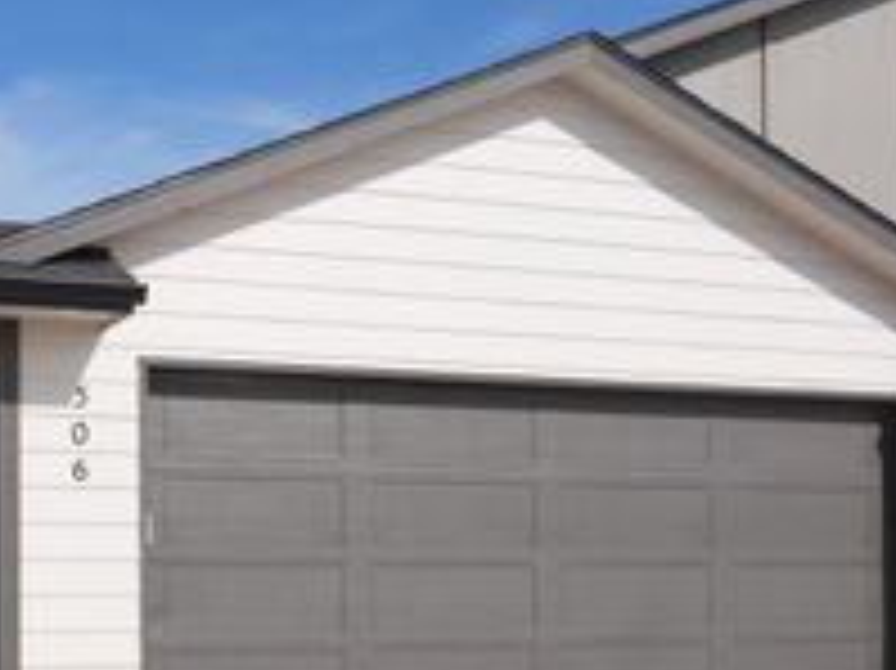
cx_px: 171
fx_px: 1500
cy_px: 598
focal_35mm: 58
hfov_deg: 32.3
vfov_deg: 24.5
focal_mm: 16
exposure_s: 1/800
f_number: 7.1
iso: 160
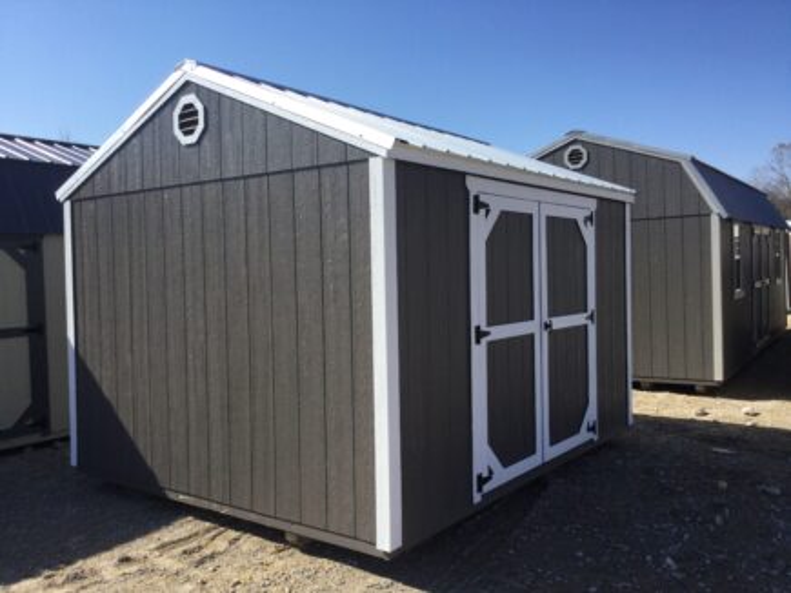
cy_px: 296
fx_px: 708
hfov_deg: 58.4
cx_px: 396
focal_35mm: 31
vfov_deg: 45.4
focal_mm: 3.3
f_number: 2.4
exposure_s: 1/1314
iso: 25
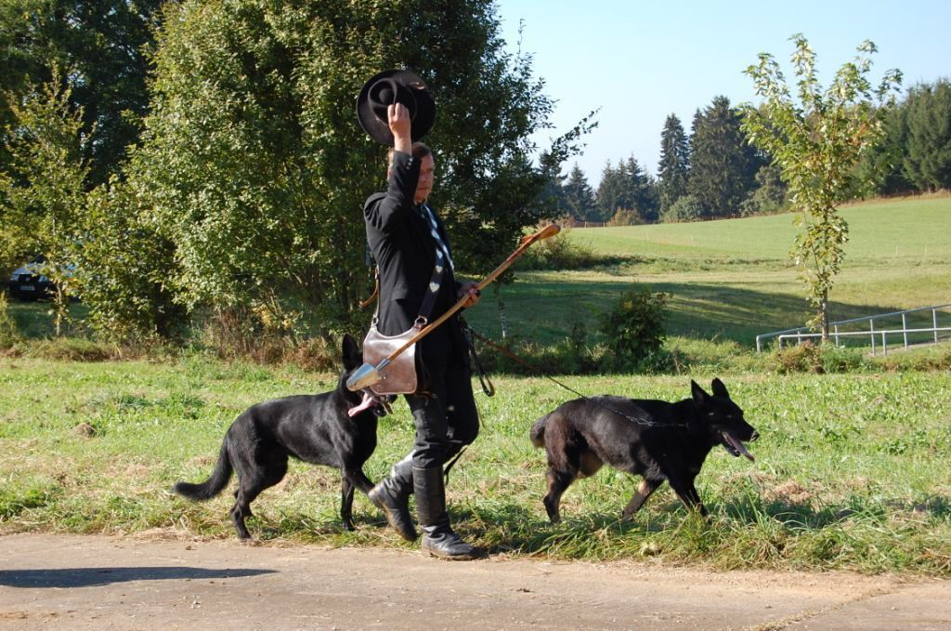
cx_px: 476
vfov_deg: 16.5
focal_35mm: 82
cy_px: 316
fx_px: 2176
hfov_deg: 24.7
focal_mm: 55
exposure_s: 1/320
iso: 400
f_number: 9
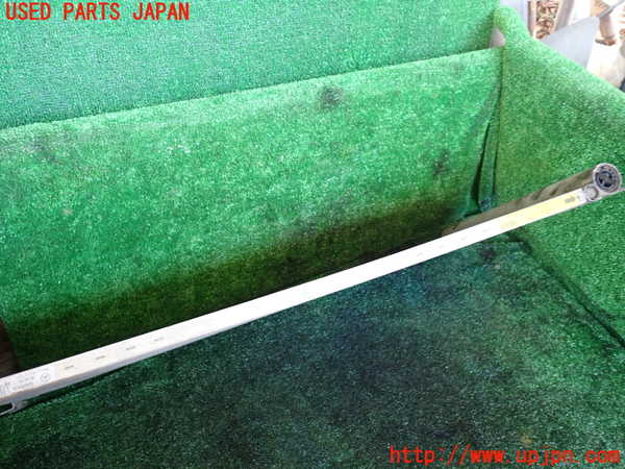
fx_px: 542
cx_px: 312
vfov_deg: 46.8
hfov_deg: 60.0
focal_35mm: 30
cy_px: 234
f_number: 2.3
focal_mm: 5.4
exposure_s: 1/30
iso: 250
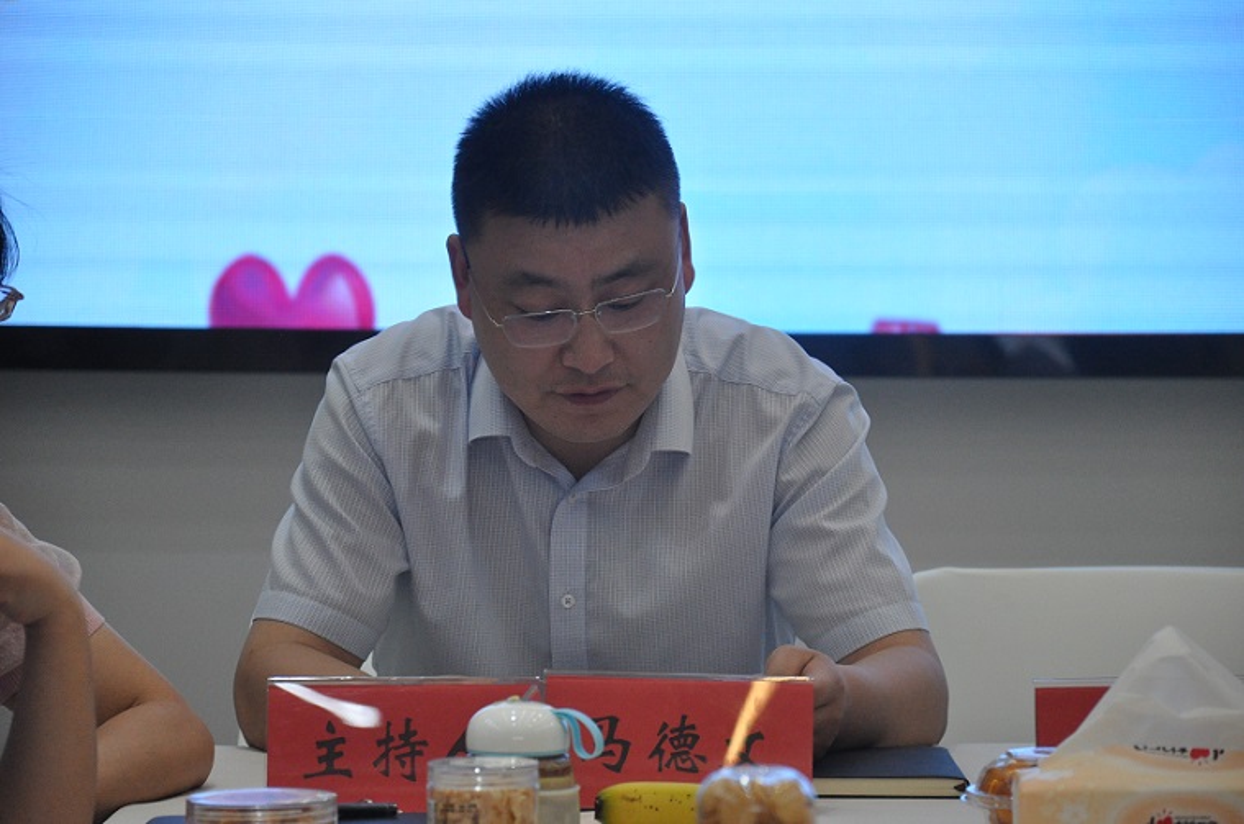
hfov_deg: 9.8
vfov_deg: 6.5
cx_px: 622
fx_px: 7243
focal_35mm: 210
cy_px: 412
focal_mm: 140
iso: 1600
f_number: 5.6
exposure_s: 1/250
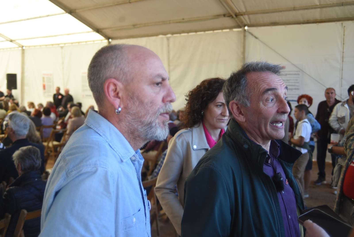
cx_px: 177
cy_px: 118
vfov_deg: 33.4
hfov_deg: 48.4
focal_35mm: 40
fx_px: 393
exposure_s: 1/160
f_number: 4
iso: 280
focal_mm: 40
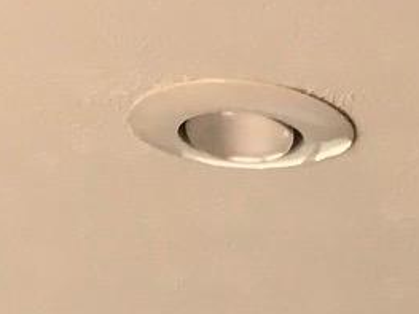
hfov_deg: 9.0
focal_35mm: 215
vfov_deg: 6.0
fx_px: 2601
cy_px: 1189
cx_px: 607
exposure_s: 1/60
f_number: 1.8
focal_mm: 3.99
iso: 25
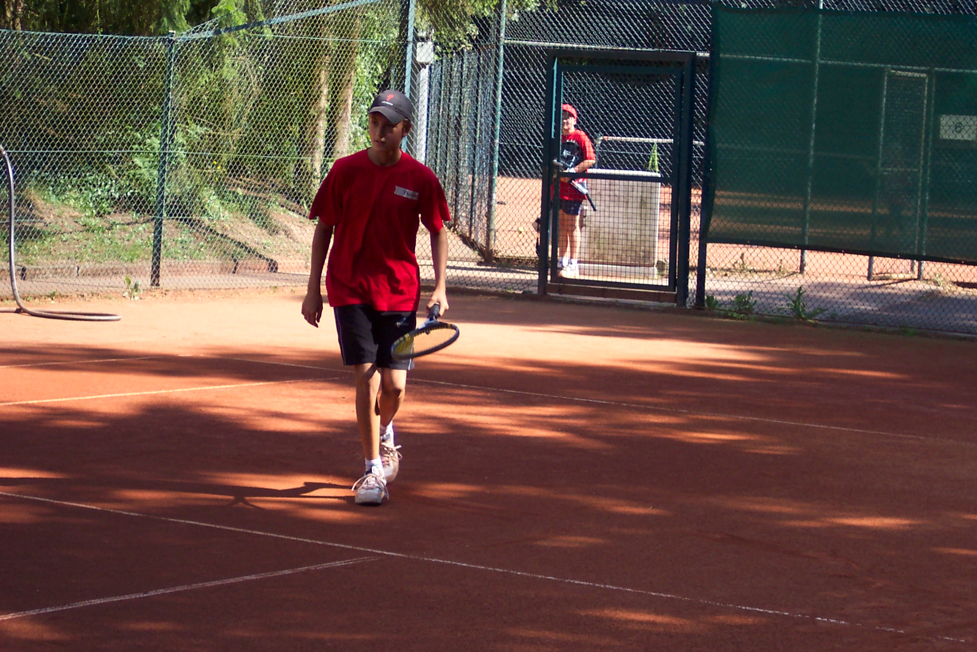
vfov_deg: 12.0
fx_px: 3094
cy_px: 326
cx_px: 488
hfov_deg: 17.9
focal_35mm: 114
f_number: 4.8
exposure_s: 1/250
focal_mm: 24
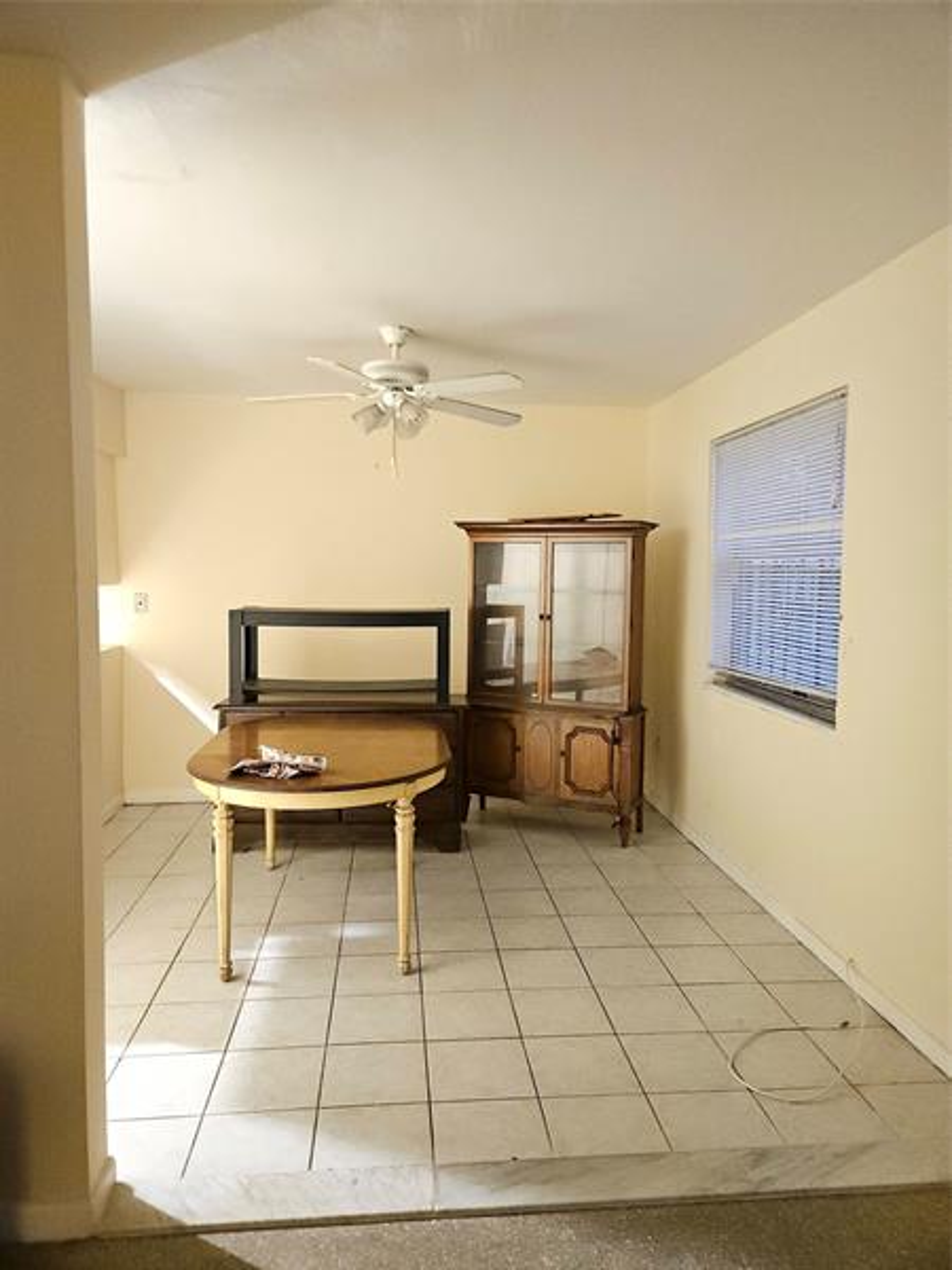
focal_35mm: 23
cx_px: 476
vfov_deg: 73.9
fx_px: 843
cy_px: 635
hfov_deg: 58.9
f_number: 1.8
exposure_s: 1/15
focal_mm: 5.4
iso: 1600
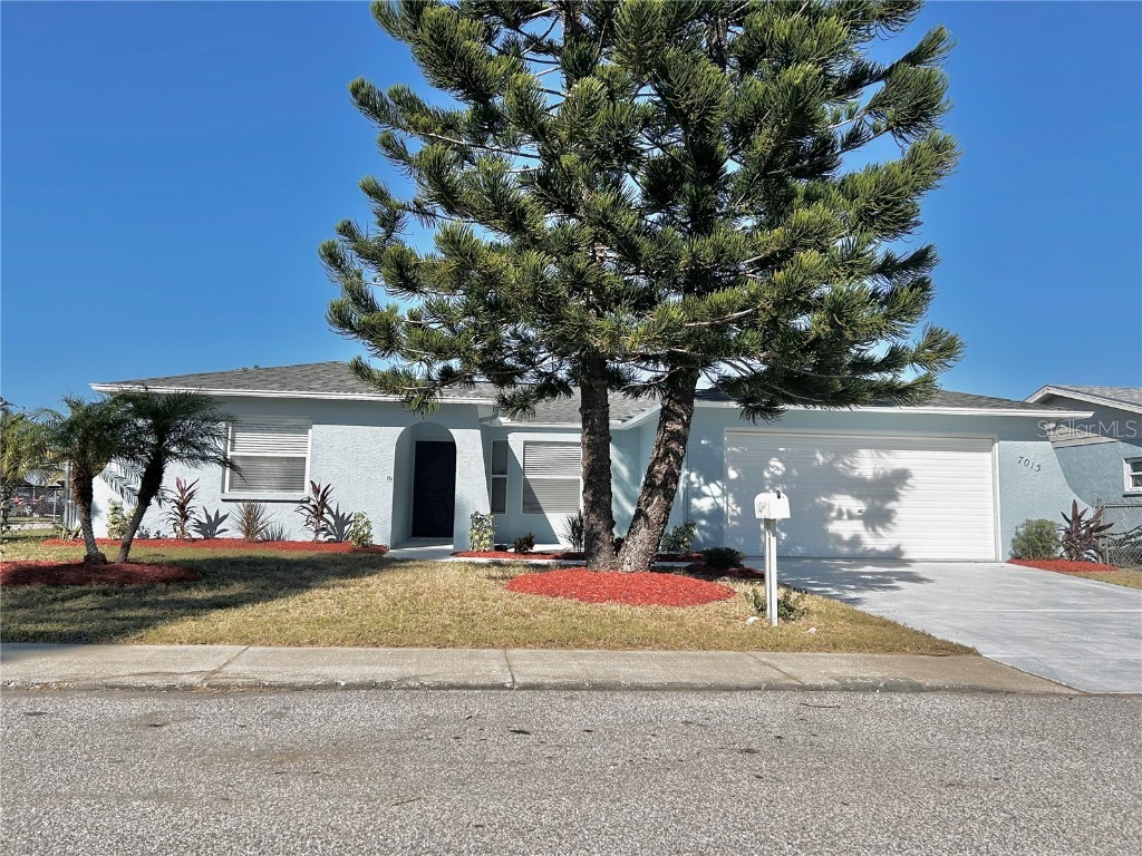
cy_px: 428
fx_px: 858
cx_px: 571
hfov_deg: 67.3
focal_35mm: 26
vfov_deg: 53.1
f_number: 1.5
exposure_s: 1/6211
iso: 50
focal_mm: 5.7
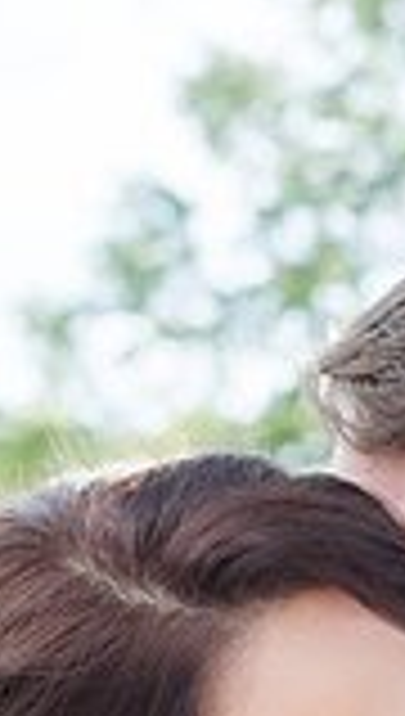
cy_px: 871
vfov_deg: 15.0
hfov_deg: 8.8
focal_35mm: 138
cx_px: 392
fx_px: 2622
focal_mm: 35
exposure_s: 1/500
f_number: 3.5
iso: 80
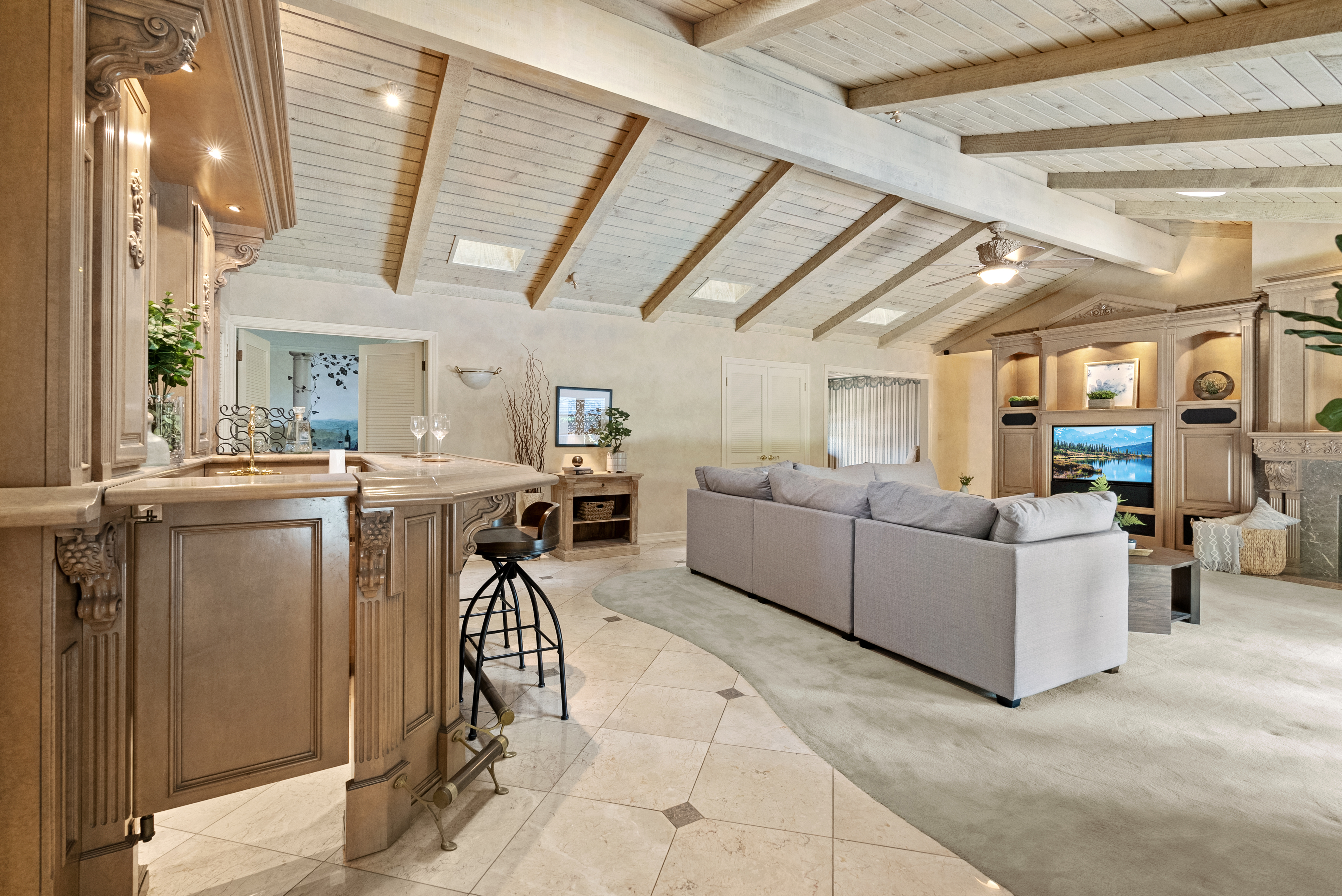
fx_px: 597
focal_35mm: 16
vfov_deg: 73.8
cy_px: 448
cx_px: 671
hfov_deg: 96.7
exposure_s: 1/3
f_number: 7.1
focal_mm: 16
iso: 1000
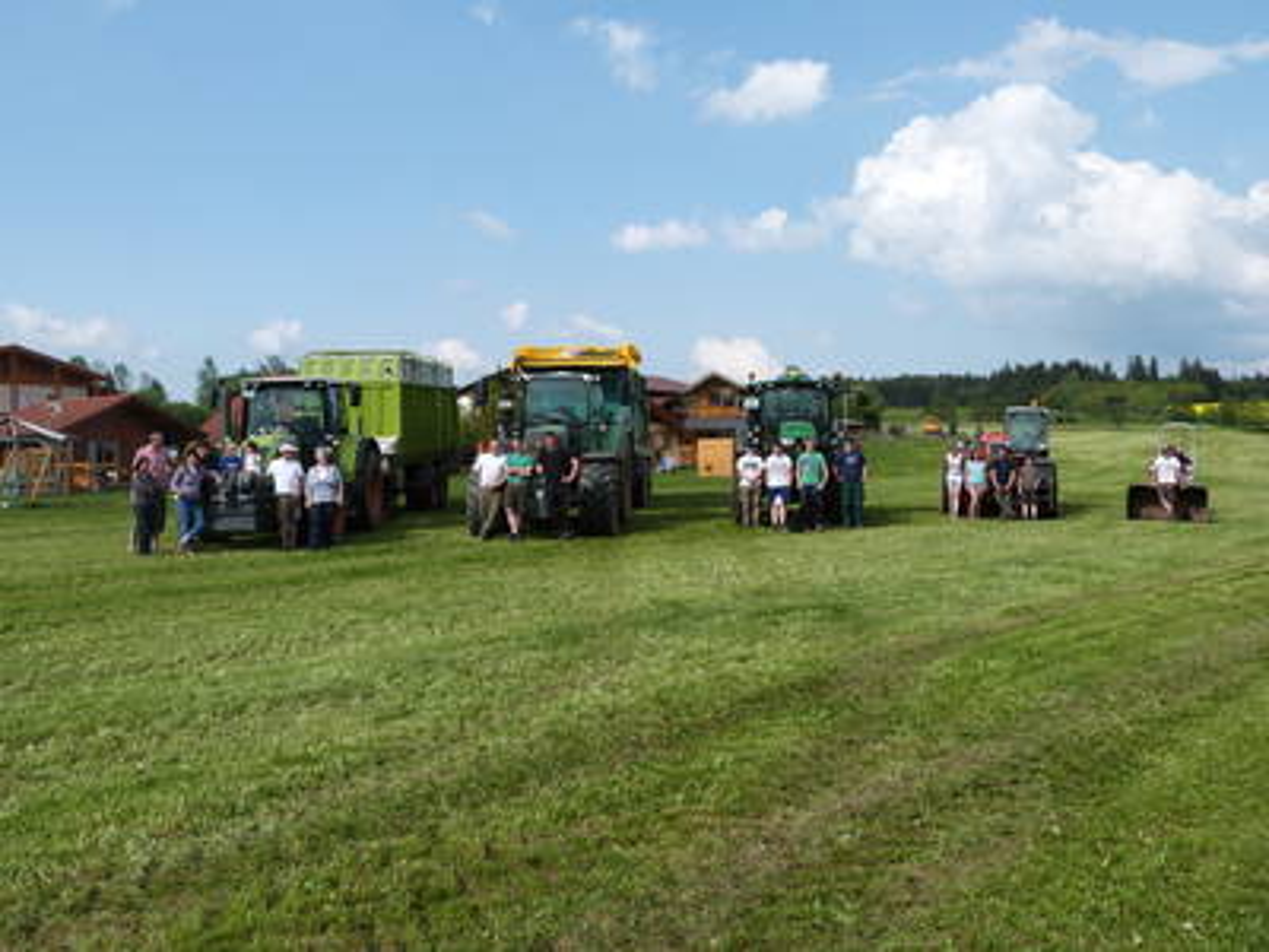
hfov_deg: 58.4
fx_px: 1136
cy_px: 476
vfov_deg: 45.4
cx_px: 634
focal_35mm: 31
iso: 100
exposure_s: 1/400
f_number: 5.6
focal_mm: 5.4
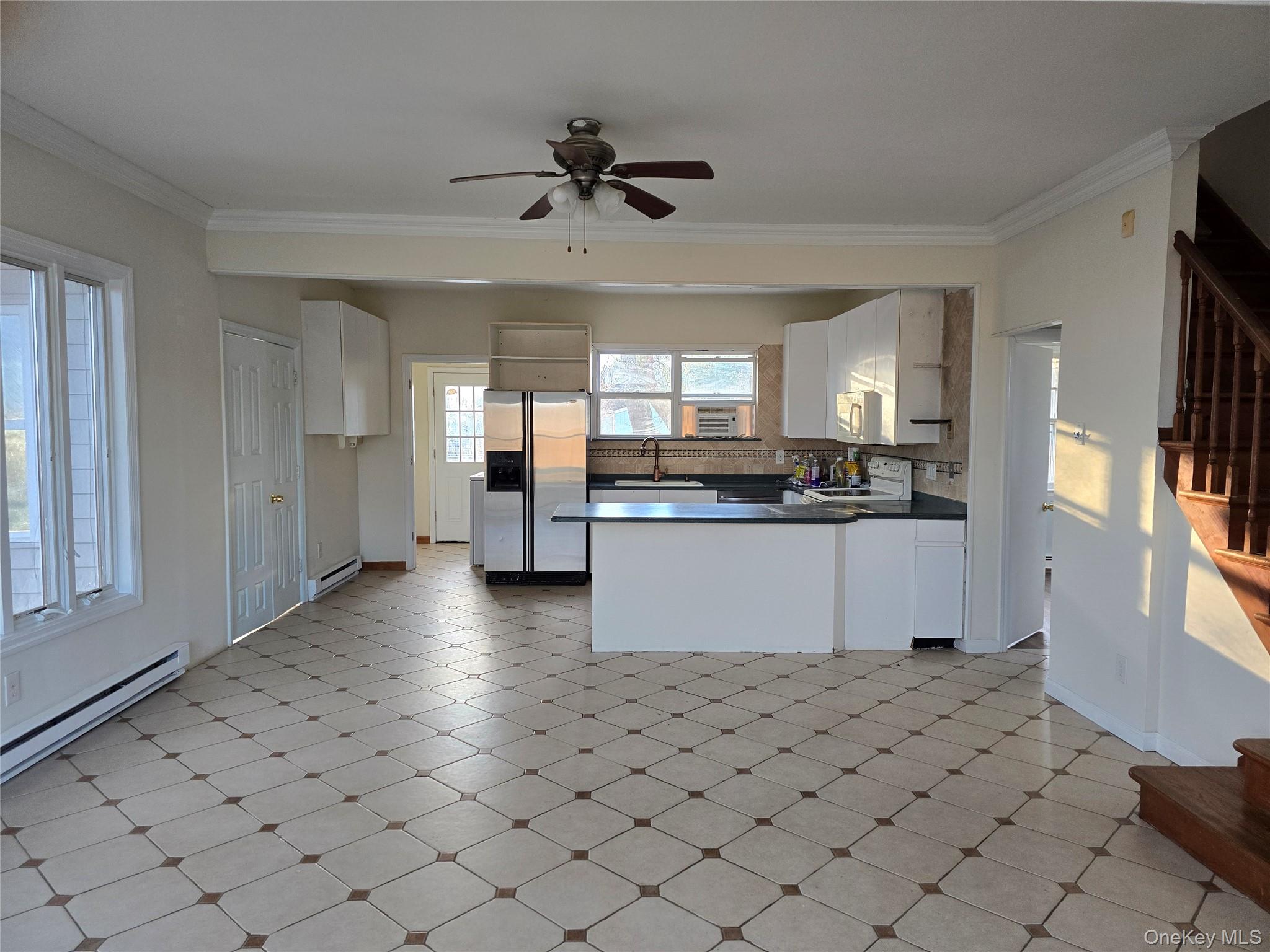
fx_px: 844
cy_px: 476
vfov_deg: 58.9
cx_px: 635
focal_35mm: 23
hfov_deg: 73.9
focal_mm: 6.3
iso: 200
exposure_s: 1/180
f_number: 1.7
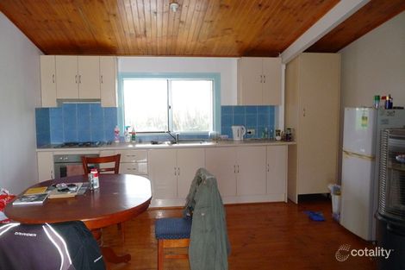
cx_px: 202
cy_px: 135
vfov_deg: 44.9
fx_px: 326
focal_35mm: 29
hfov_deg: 63.7
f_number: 3.3
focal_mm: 4.7
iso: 400
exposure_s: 1/8
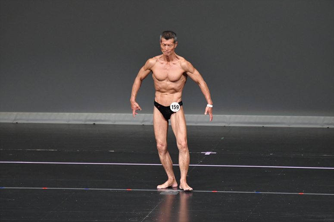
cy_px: 111
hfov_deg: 6.9
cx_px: 167
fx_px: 2782
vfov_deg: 4.6
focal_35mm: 300
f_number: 5.6
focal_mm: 200
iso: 4000
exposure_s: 1/400
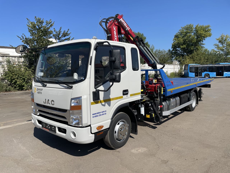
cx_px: 115
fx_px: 173
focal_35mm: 26
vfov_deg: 53.1
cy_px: 86
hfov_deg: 67.3
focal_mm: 4.2
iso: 32
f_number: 1.6
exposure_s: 1/4831
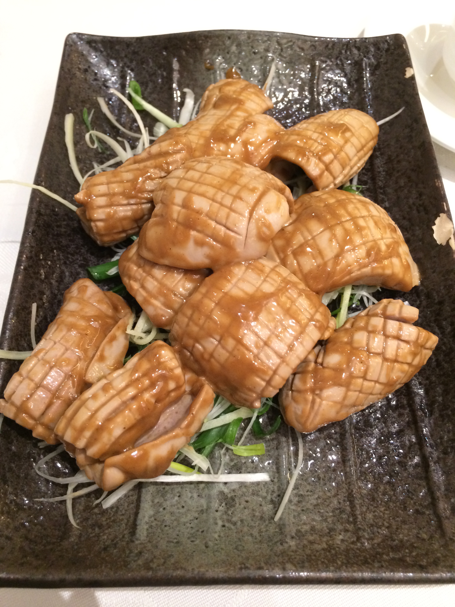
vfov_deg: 60.0
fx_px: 526
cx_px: 228
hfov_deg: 46.8
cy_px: 304
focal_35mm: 30
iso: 320
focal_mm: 4.12
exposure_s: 1/24
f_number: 2.2
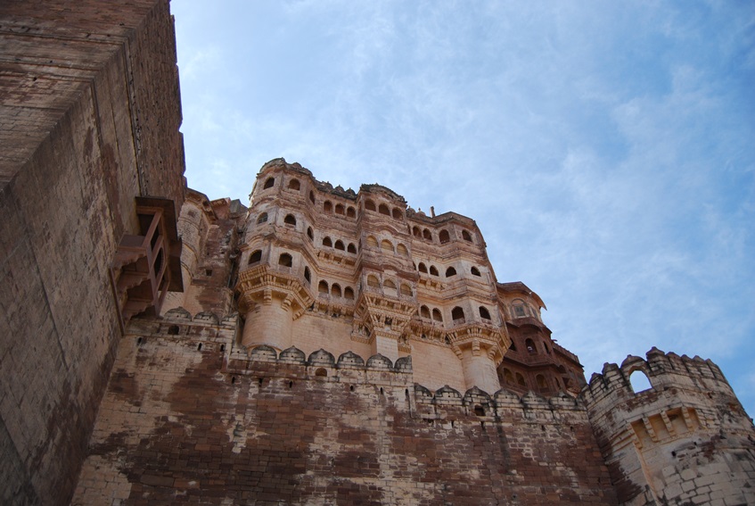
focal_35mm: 27
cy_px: 253
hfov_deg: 67.3
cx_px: 378
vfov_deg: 48.0
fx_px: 567
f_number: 3.5
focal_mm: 18
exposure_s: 1/4000
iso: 400
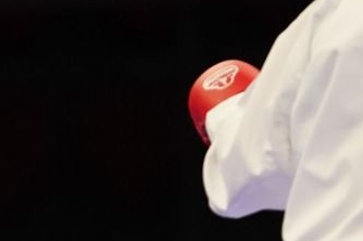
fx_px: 10869
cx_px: -203
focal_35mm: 1079
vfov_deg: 1.3
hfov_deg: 1.9
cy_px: 446
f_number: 2.8
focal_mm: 200
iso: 3200
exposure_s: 1/1000
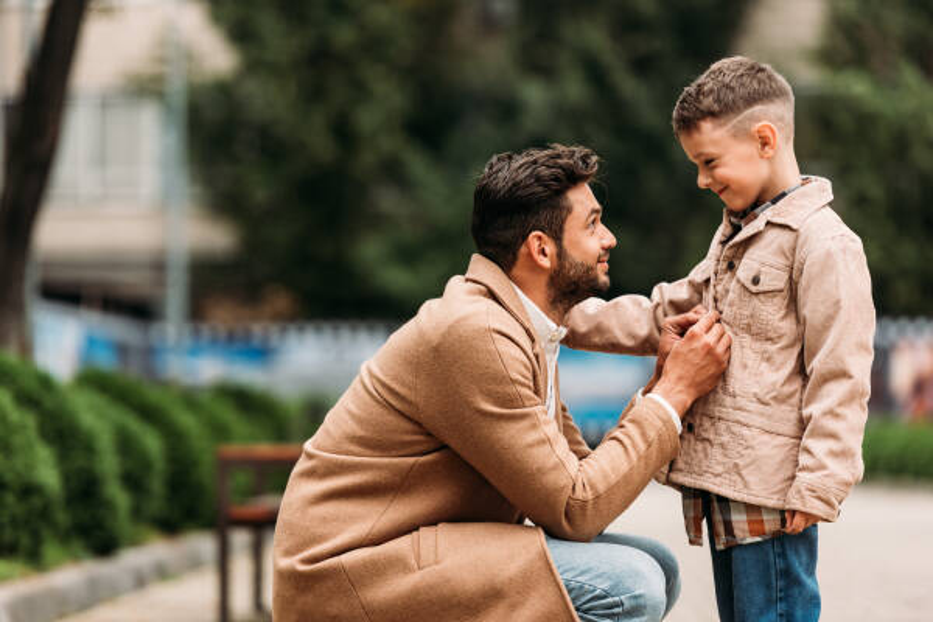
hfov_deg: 12.1
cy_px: 311
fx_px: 4405
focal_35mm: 170
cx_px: 466
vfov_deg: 8.1
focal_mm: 170
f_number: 3.2
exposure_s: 1/250
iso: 200
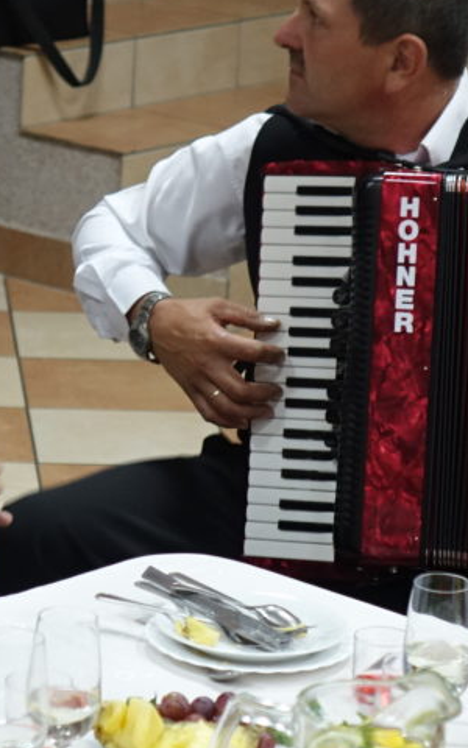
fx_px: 4041
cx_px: 156
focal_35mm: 198
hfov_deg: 6.6
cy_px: 288
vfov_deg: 10.6
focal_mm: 33.41
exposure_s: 1/25
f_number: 2.8
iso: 800
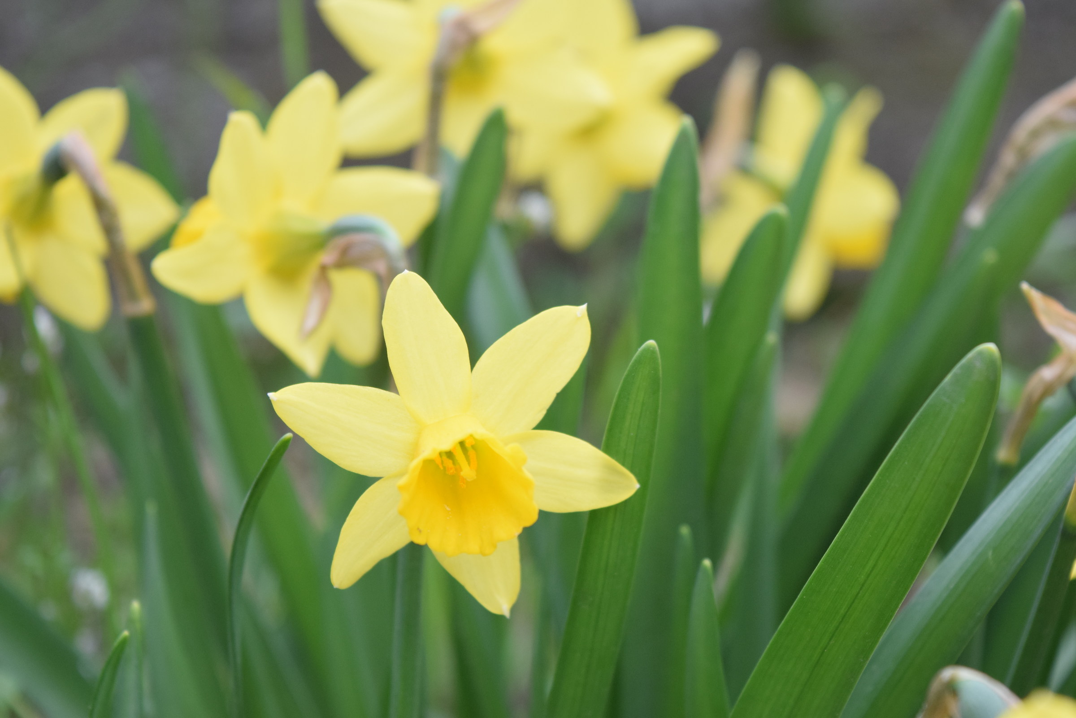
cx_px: 538
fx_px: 2466
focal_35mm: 82
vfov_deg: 16.6
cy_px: 359
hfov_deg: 24.6
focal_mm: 55
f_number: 6.3
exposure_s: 1/200
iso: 800
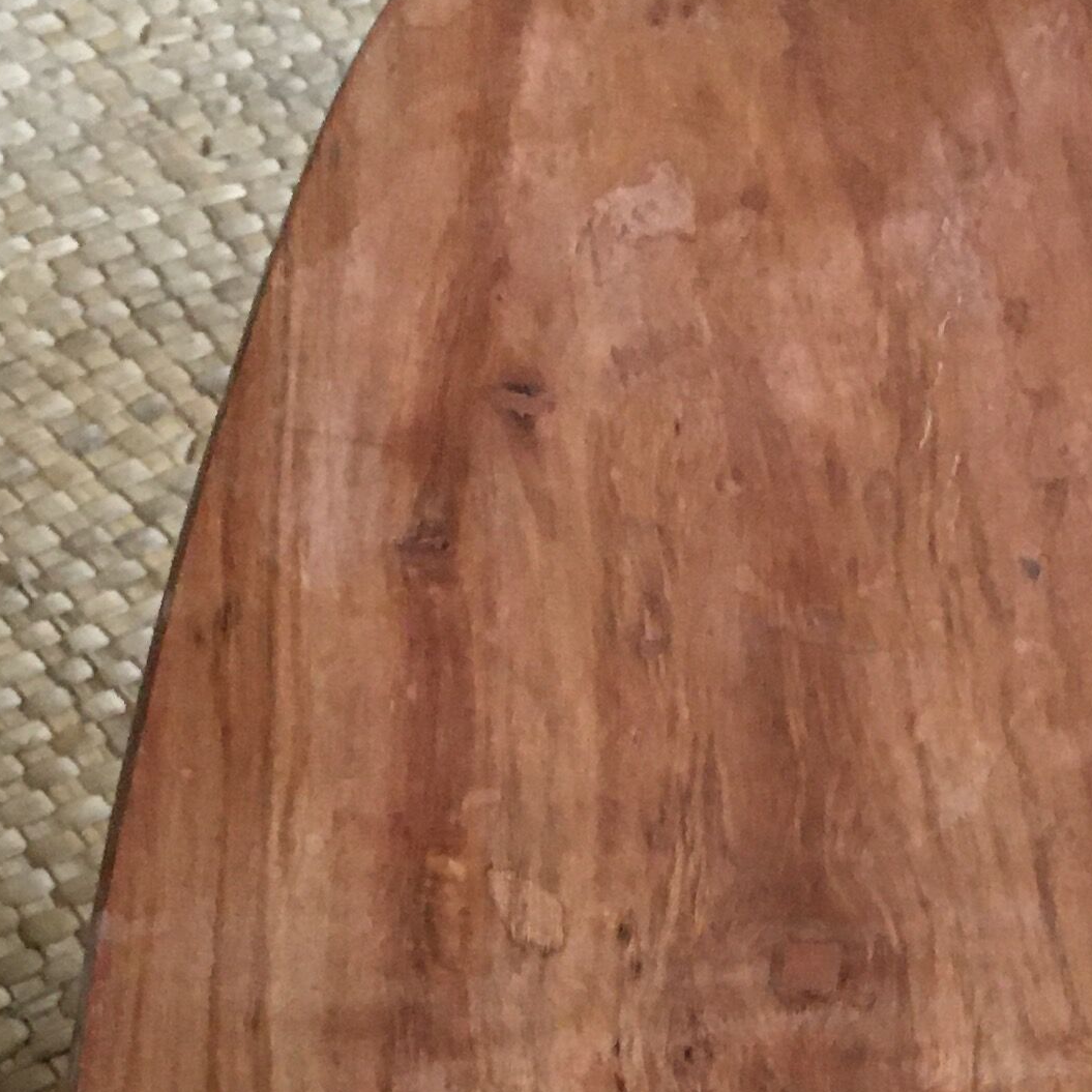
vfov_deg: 16.4
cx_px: 765
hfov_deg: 17.7
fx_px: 3498
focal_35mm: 98
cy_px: 1568
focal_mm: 4.15
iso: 200
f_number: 2.2
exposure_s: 1/24
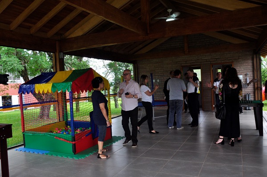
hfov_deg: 62.0
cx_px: 134
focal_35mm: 30
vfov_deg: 43.5
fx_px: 222
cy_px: 88
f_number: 10
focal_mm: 20
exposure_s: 1/100
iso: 640
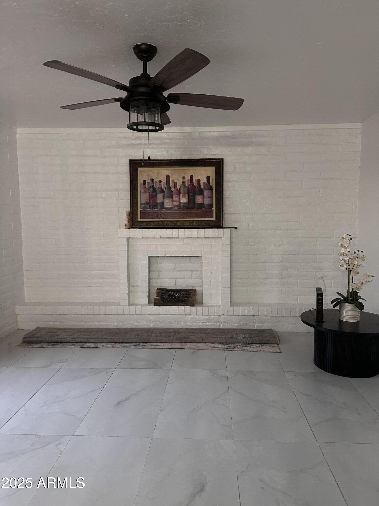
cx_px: 190
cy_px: 253
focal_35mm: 24
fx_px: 350
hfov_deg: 56.8
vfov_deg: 71.6
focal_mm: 6.86
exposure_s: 1/60
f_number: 1.78
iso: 250
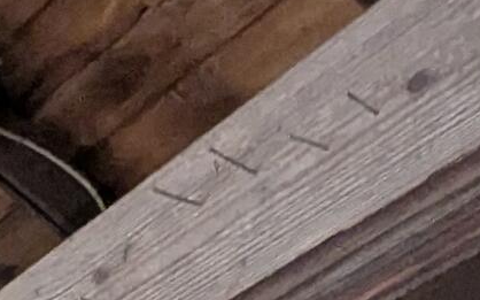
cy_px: 1121
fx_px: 1295
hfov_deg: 18.2
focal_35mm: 99
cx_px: -286
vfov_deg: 8.5
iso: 697
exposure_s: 1/23.8
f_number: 2.2
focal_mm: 1.95
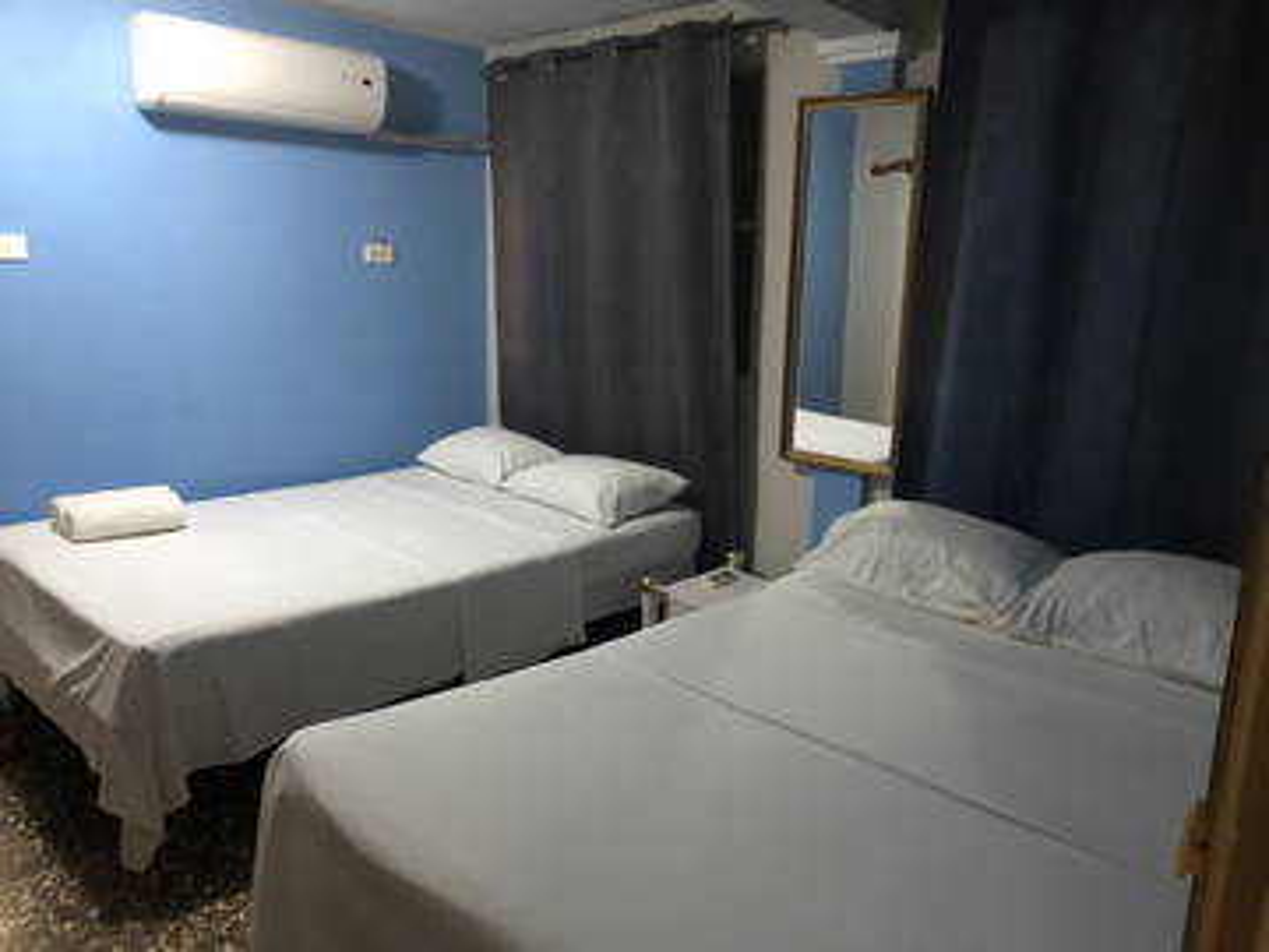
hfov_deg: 63.4
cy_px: 476
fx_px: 1026
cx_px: 634
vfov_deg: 49.7
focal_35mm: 28
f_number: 1.8
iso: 100
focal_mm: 3.99
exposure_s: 1/6
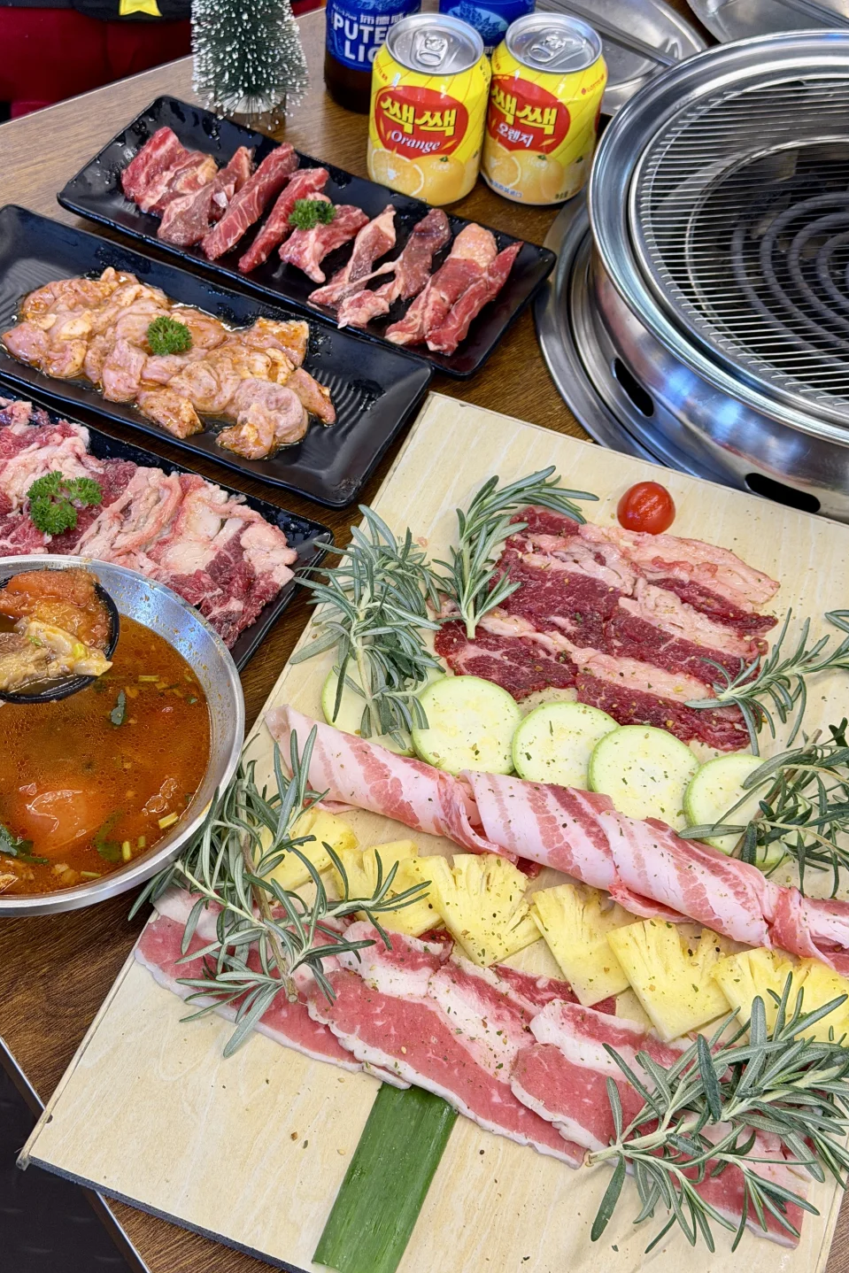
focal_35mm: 50
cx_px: 414
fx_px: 1768
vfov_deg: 39.6
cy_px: 636
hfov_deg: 27.0
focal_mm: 6.76
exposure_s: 1/50
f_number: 1.78
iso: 200
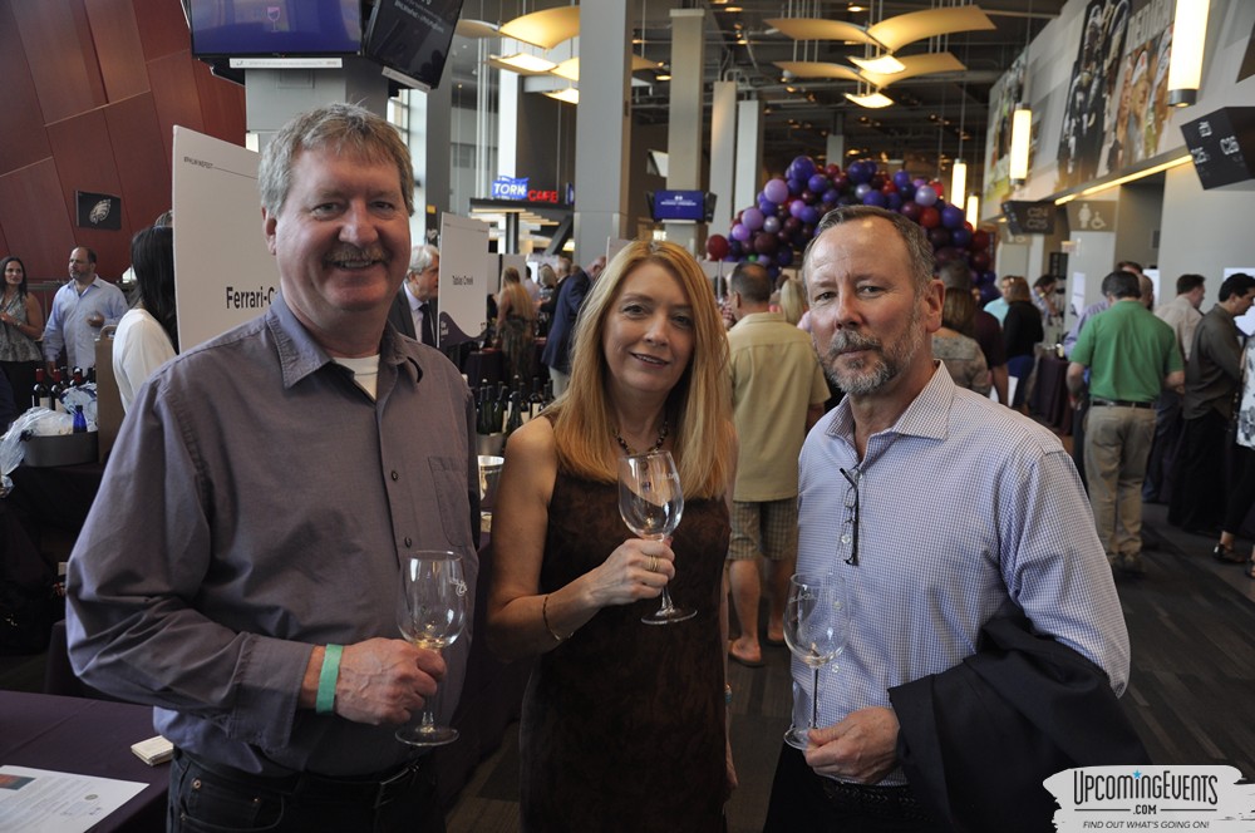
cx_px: 628
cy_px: 416
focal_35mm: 33
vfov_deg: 39.9
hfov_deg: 57.3
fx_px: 1149
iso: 400
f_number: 5
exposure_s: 1/60
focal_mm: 22
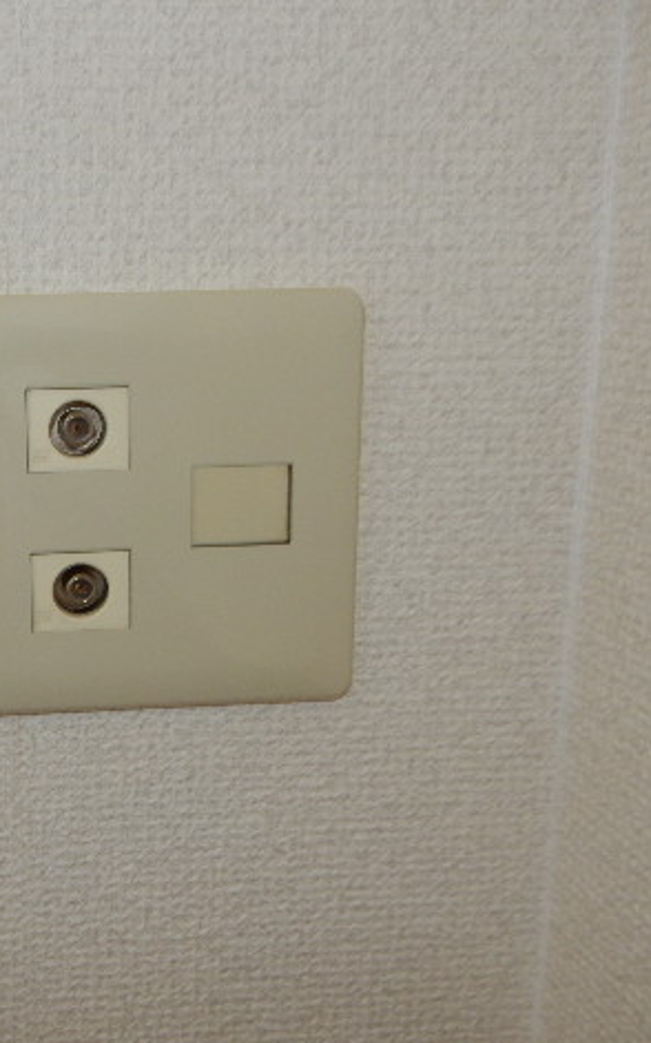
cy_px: 527
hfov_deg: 33.2
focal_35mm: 36
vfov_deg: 54.0
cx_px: 51
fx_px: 1023
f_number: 3.7
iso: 200
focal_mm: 4.5
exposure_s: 1/30
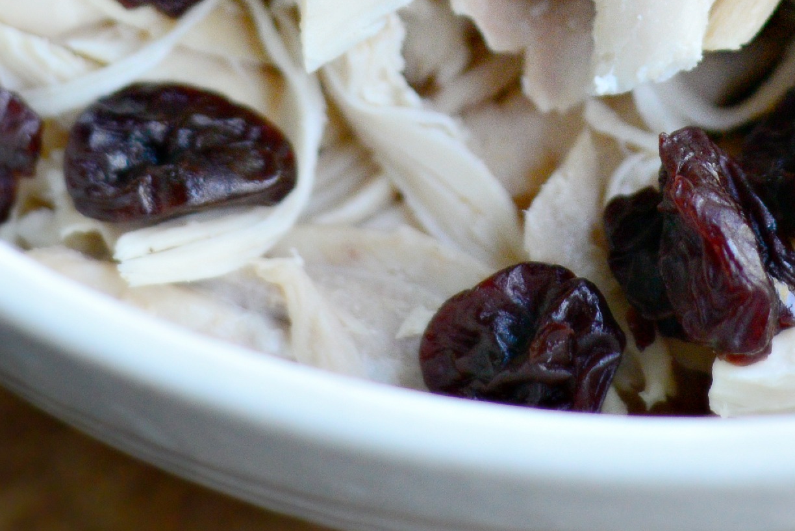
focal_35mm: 200
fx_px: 4418
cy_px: -475
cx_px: 655
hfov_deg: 10.2
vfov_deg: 6.7
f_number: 2.8
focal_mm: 50
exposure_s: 1/400
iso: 1400
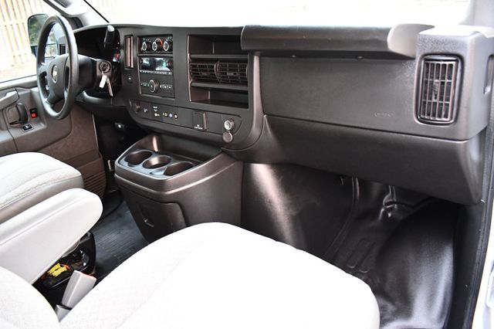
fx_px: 370
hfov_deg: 67.4
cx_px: 247
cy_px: 164
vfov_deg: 47.9
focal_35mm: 27
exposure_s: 1/80
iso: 3200
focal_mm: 18
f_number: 3.5
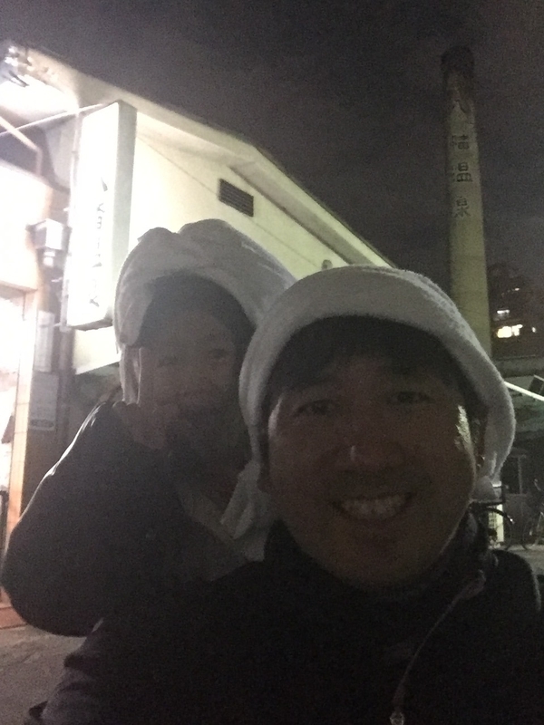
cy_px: 362
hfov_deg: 45.4
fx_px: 650
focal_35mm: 31
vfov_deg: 58.4
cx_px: 272
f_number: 2.2
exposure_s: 1/15
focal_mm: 2.65
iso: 1000
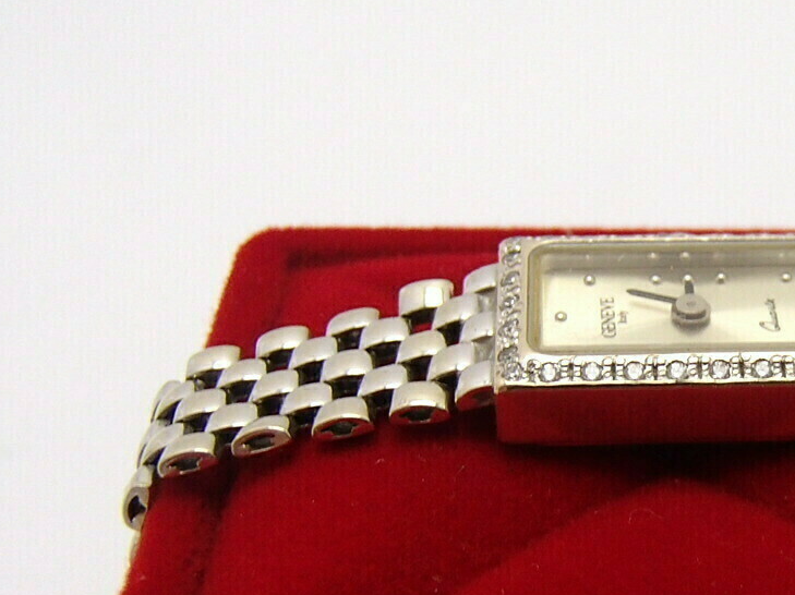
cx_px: 680
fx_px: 1492
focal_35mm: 65
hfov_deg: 28.9
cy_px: 381
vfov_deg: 22.5
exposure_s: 1/160
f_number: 4.7
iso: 320
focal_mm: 6.64
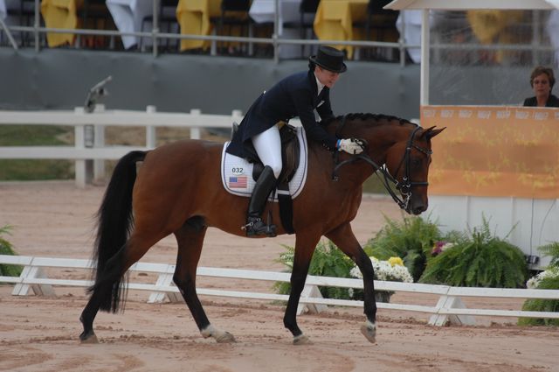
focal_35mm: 555
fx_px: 8607
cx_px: 280
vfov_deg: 2.5
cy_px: 186
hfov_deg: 3.7
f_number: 5.6
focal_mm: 370
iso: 400
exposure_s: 1/640
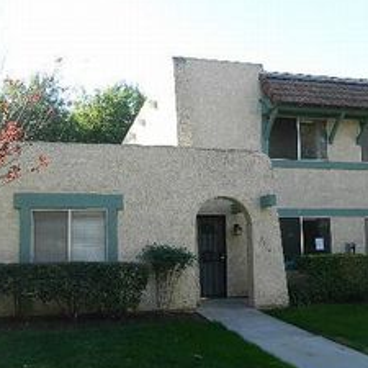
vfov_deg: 48.4
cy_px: 177
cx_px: 134
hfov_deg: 47.9
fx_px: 409
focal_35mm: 34
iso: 80
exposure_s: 1/160
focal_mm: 4.5
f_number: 3.1
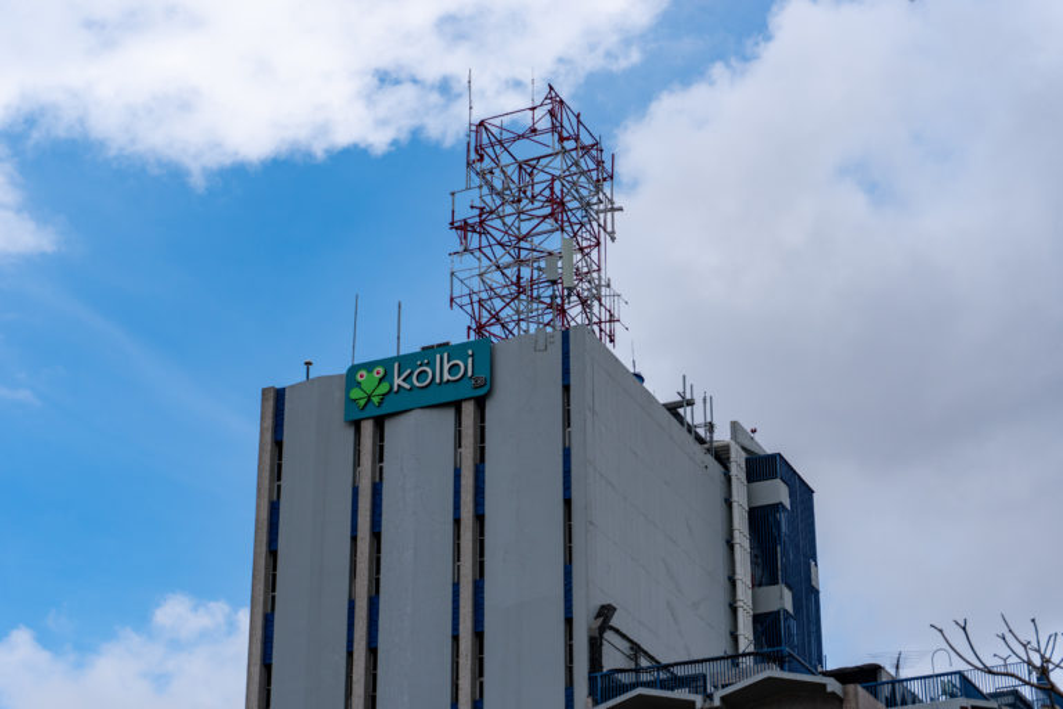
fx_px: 2214
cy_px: 354
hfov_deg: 27.0
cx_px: 532
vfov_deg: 18.2
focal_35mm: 75
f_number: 5.6
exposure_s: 1/800
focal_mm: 50
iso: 100
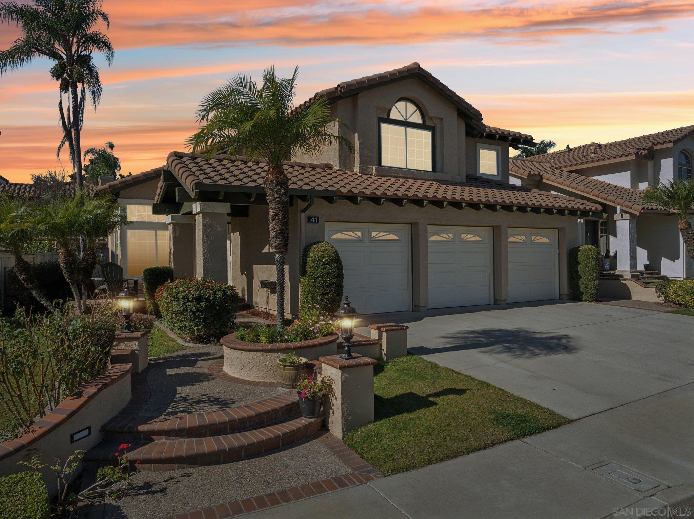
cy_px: 260
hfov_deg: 71.6
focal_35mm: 24
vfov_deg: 56.8
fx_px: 481
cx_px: 347
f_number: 2.8
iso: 100
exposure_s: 1/1600
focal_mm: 12.3
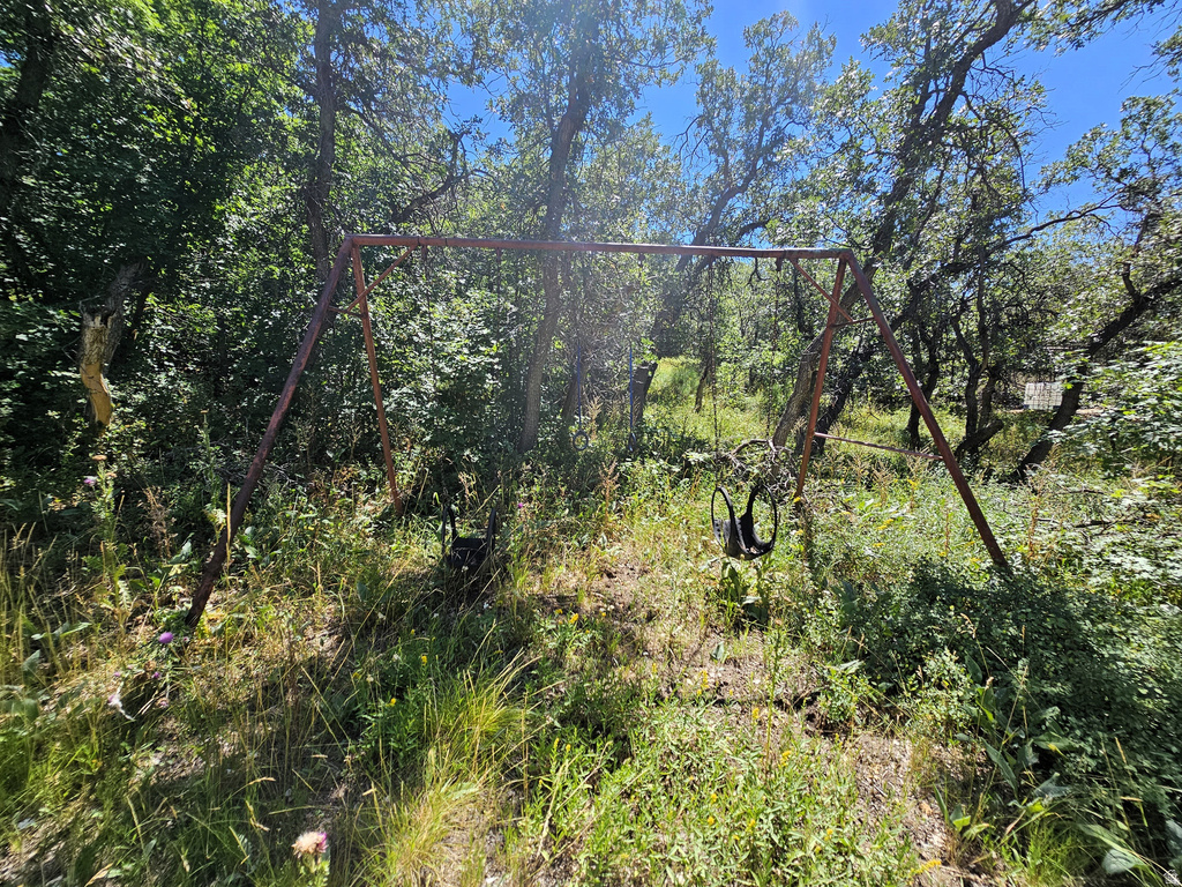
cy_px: 444
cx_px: 591
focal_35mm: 13
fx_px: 444
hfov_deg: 106.2
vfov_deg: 89.9
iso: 50
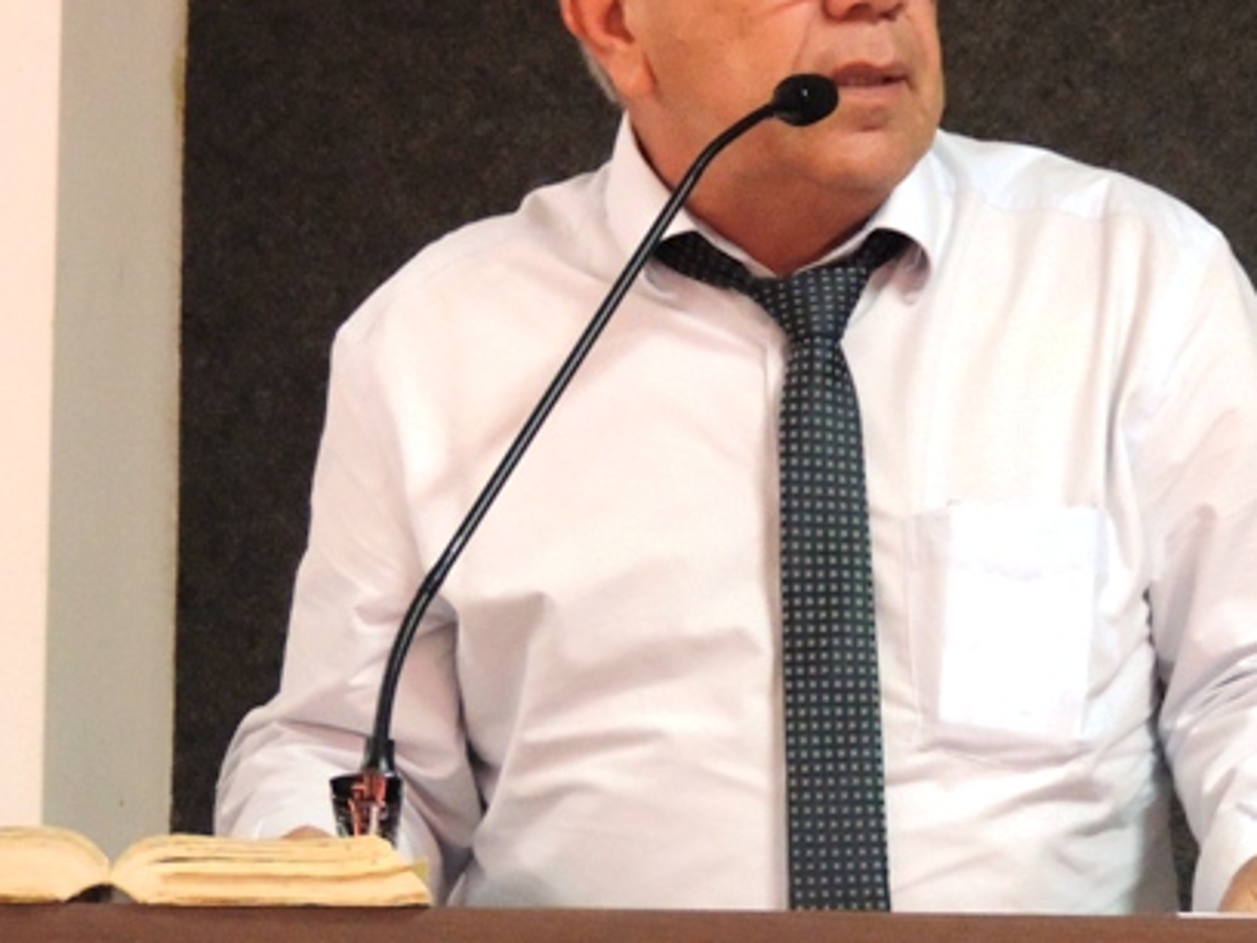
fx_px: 10531
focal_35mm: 290
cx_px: 909
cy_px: 398
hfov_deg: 6.8
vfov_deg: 5.1
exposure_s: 1/30
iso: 1400
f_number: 4.6
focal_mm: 33
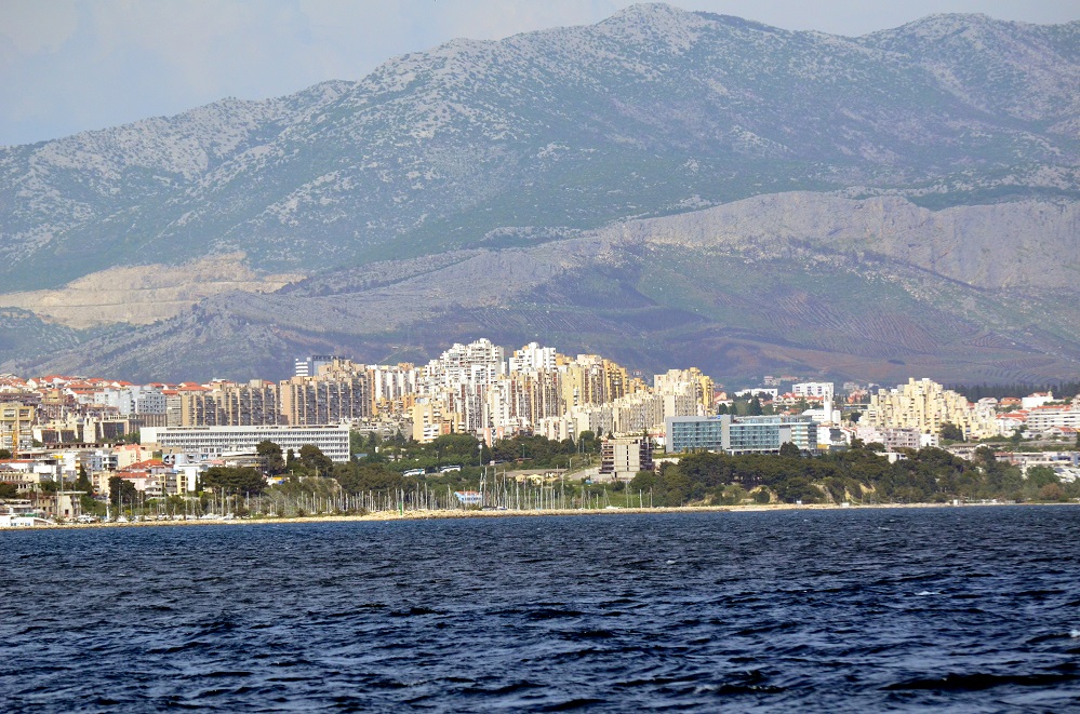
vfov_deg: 6.3
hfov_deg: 9.5
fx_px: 6509
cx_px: 540
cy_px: 357
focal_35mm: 218
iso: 900
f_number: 4.8
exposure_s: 1/8000
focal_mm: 145
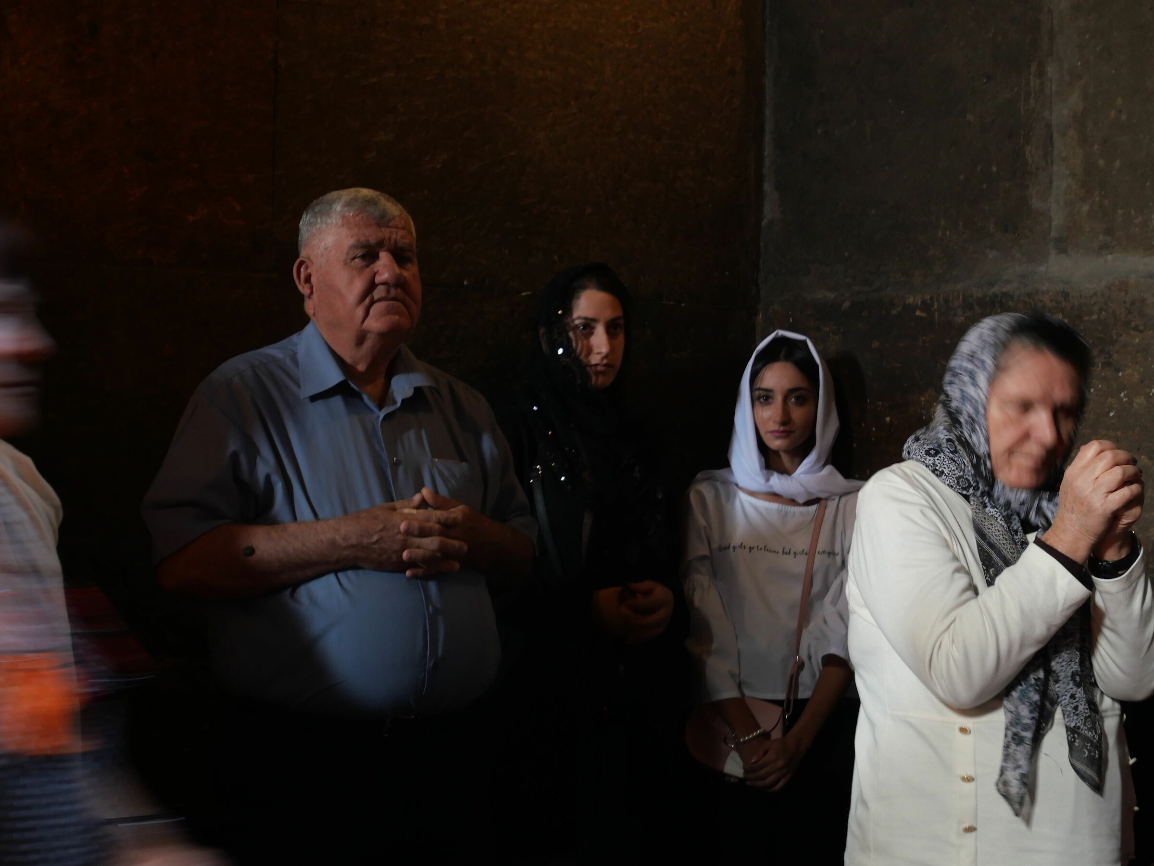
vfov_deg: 22.9
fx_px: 2134
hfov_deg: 30.3
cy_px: 433
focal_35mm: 64
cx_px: 577
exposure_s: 1/6
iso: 800
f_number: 5.6
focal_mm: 32
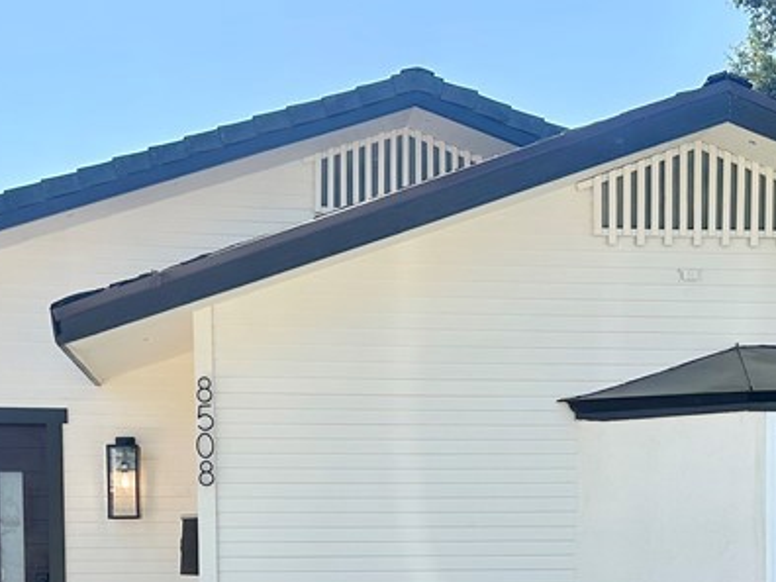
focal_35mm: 62
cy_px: 611
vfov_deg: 22.5
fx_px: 1390
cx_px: 410
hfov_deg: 31.2
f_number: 1.78
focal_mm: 6.86
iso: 80
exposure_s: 1/3247
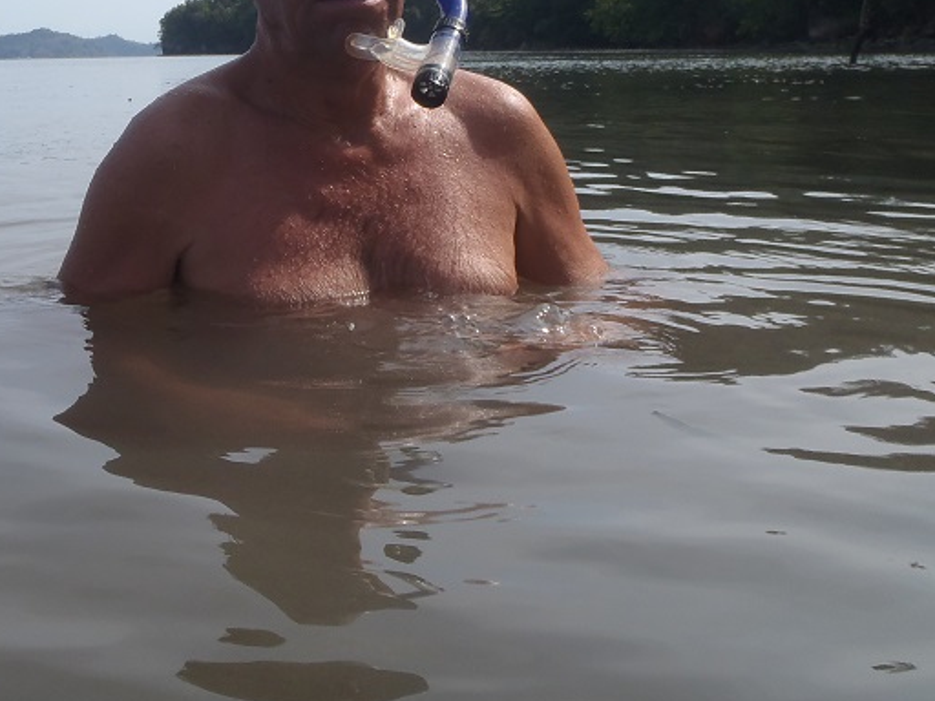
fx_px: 1269
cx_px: 206
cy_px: 131
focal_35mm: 47
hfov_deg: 39.1
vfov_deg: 30.1
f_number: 4.5
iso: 80
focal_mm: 5
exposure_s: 1/640
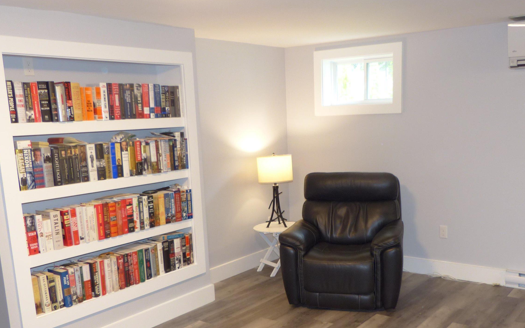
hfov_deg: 53.9
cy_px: 216
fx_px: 515
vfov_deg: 35.0
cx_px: 288
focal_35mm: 36
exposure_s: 1/13
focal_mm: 4.5
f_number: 2.8
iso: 100
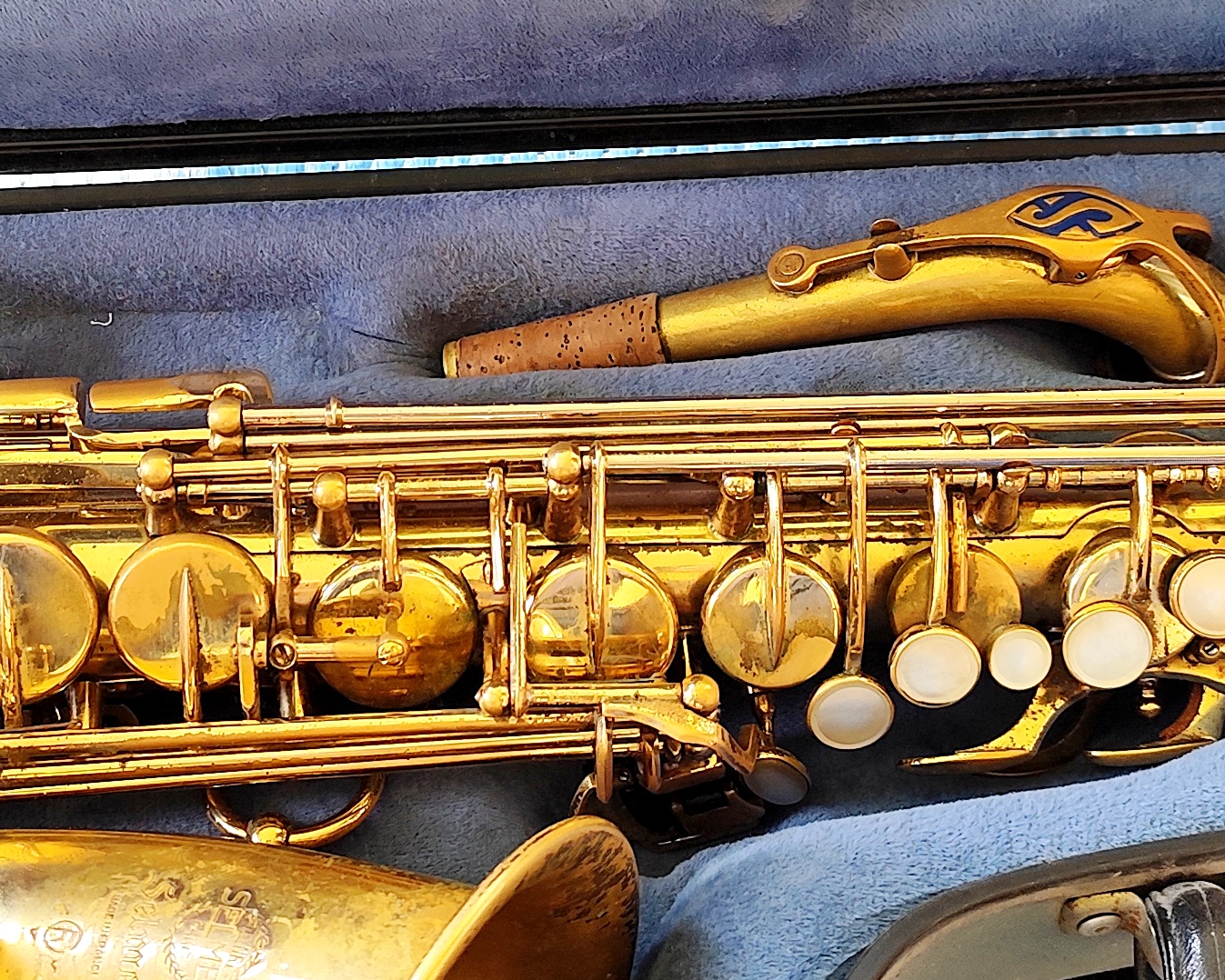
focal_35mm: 68
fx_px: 2466
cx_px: 435
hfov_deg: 27.8
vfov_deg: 22.4
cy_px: 295
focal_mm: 6.19
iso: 250
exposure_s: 1/100
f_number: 1.65
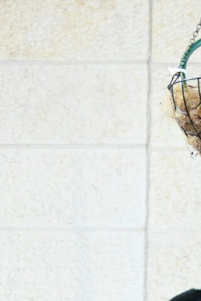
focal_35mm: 377
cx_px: 241
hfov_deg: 3.6
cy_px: 606
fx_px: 3155
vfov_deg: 5.4
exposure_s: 1/100
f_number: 4
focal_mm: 70
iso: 2500
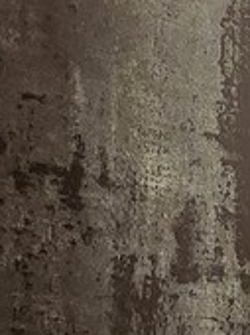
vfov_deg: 20.3
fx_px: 888
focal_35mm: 92
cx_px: 545
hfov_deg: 13.2
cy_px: 376
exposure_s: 1/50
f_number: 2.2
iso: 250
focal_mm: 1.74
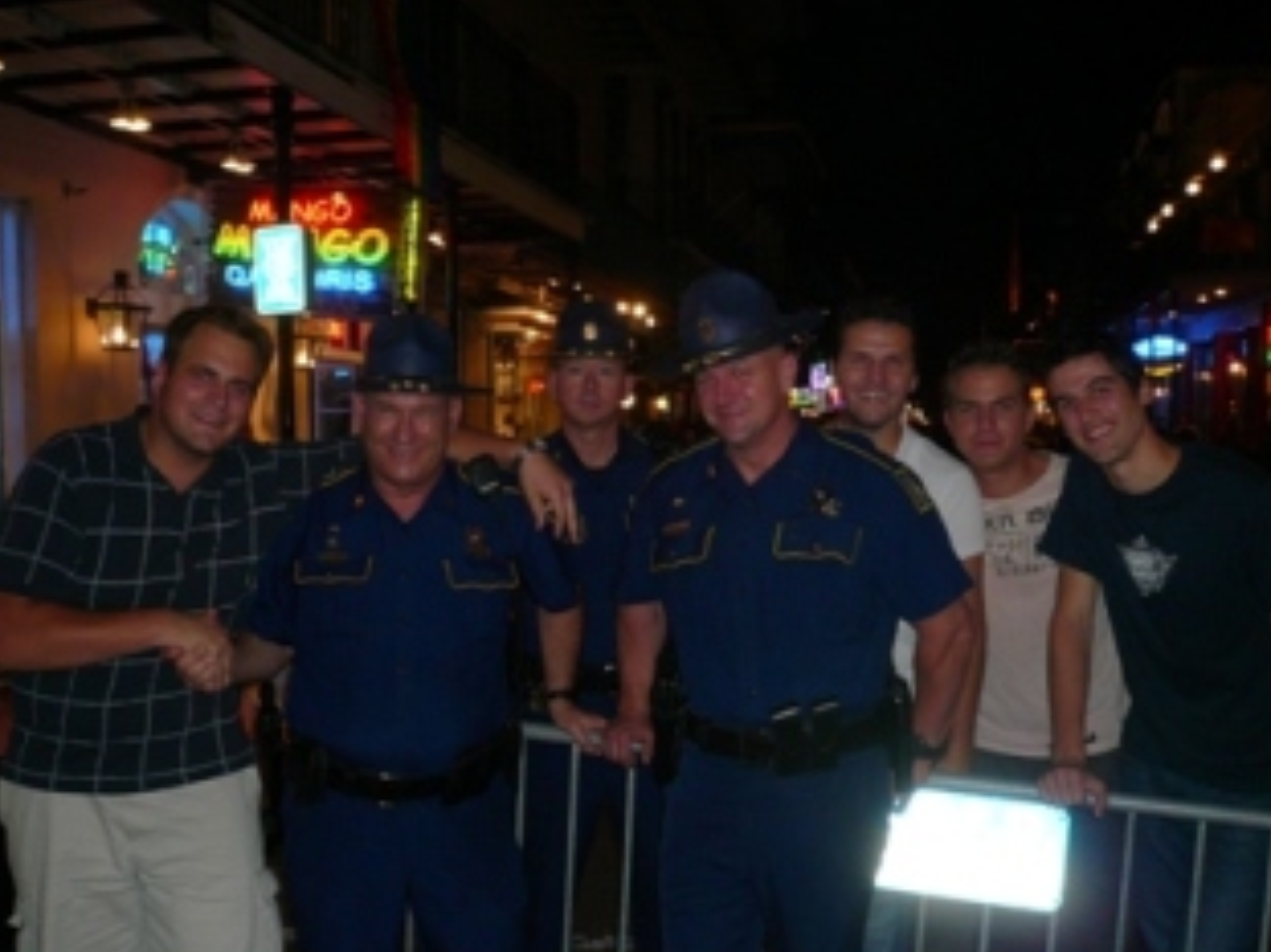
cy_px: 572
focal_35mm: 36
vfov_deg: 39.5
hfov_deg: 51.3
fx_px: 1321
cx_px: 560
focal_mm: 4.6
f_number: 2.8
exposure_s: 1/30
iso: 100
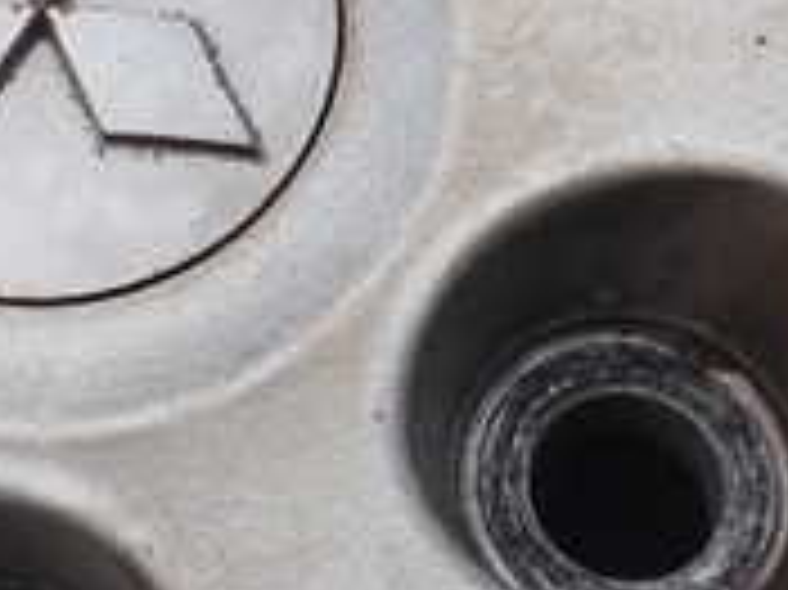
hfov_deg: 18.7
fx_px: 2343
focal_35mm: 103
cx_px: 27
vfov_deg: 14.2
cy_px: 32
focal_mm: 5.4
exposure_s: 1/100
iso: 100
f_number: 3.2
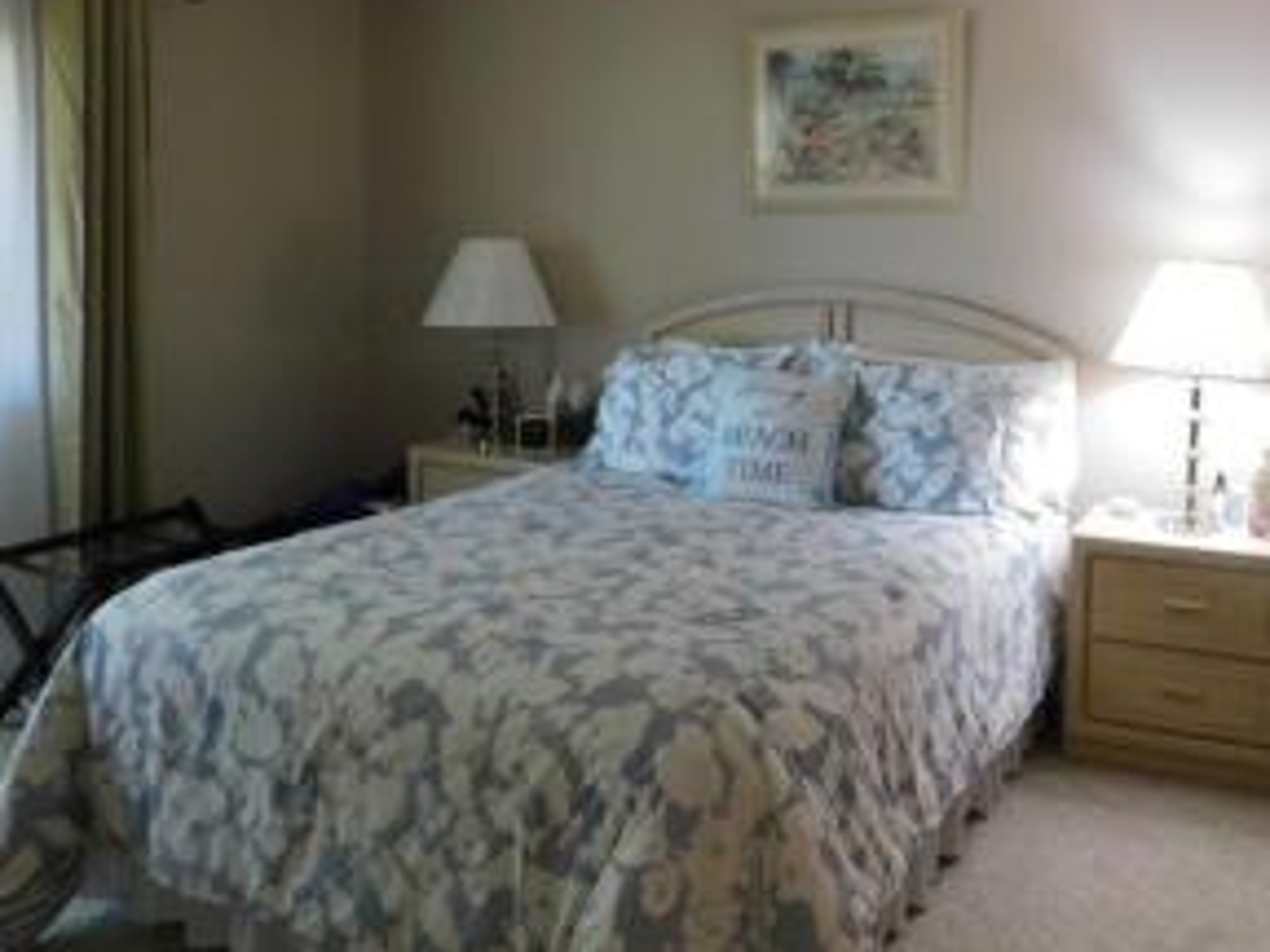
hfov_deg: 55.6
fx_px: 1174
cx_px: 847
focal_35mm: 32
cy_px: 317
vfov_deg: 43.5
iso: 400
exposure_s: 1/20
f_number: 3
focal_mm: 4
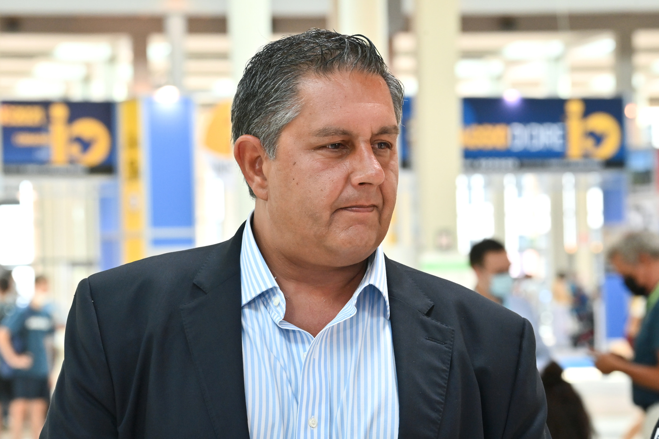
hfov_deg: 17.1
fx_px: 2196
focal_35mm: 120
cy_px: 220
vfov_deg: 11.4
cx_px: 330
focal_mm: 120
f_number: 8
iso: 2000
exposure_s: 1/200
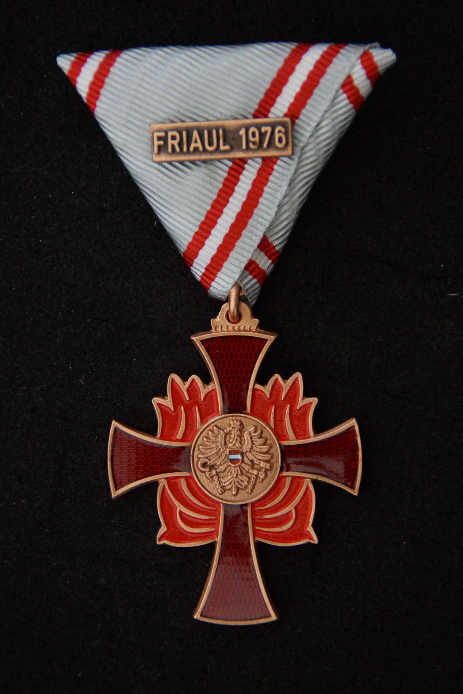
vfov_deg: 11.4
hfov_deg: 7.6
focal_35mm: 180
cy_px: 347
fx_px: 3472
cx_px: 232
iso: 1600
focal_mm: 120
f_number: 5.6
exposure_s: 1/10
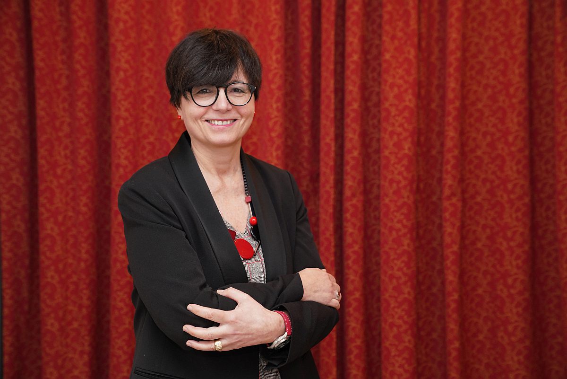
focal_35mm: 49
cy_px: 190
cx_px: 284
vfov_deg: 27.5
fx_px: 772
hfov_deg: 40.3
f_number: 4
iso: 1600
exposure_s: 1/60
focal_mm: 49
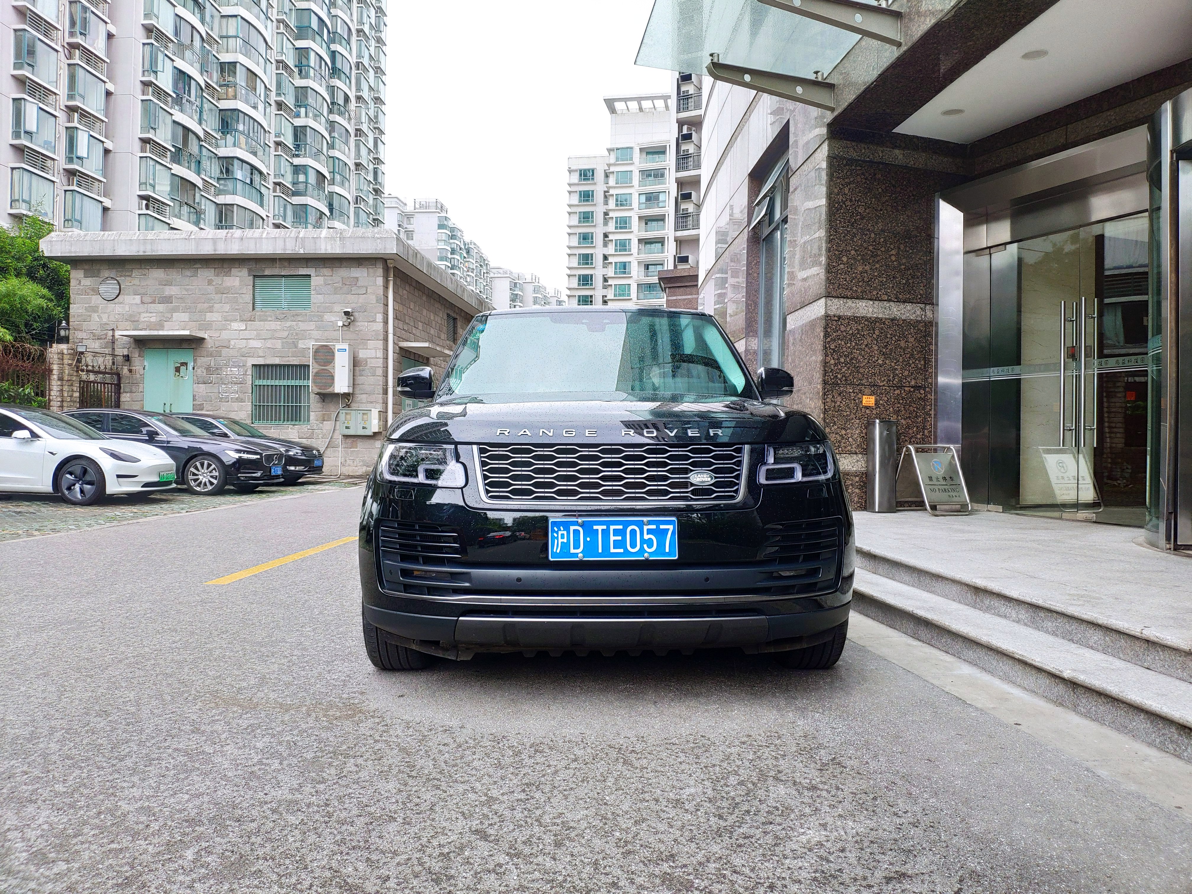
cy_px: 447
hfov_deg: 79.0
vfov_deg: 63.4
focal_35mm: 21
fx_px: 723
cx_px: 596
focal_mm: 4.22
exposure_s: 1/304
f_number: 1.8
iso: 100
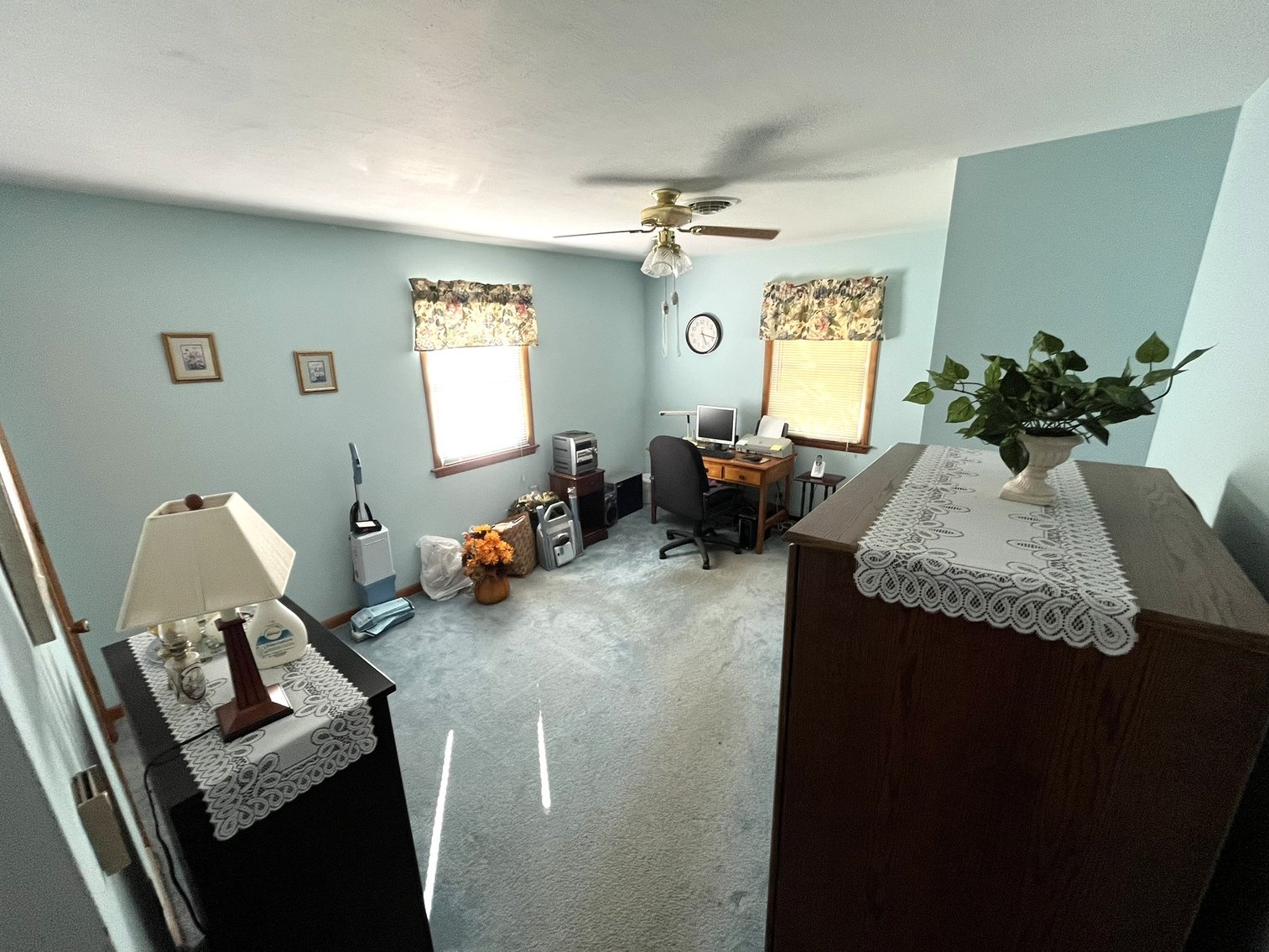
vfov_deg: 85.7
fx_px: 513
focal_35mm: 14
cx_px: 634
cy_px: 476
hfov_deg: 102.1
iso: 250
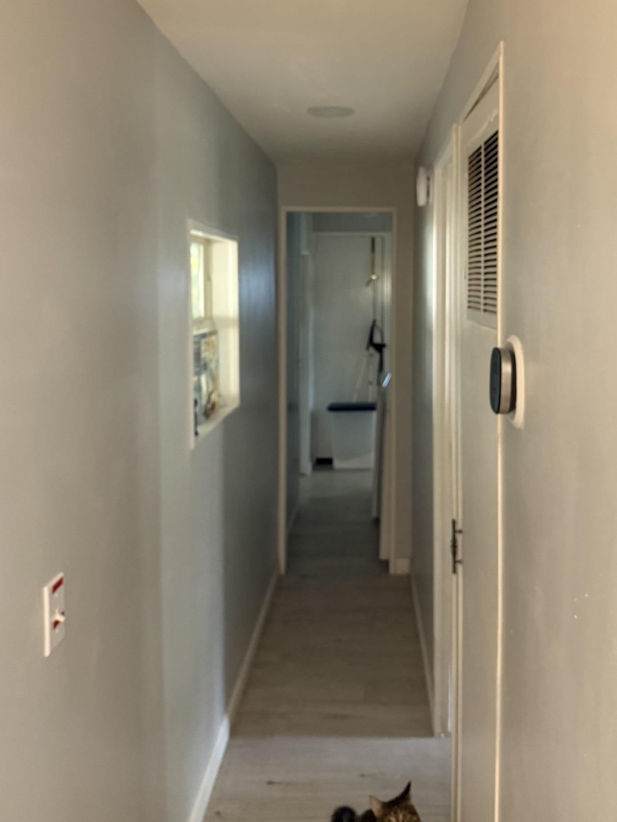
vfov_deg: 59.3
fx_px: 713
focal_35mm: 30
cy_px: 313
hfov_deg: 46.6
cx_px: 367
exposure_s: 1/60
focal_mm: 6.76
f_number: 1.78
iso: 500
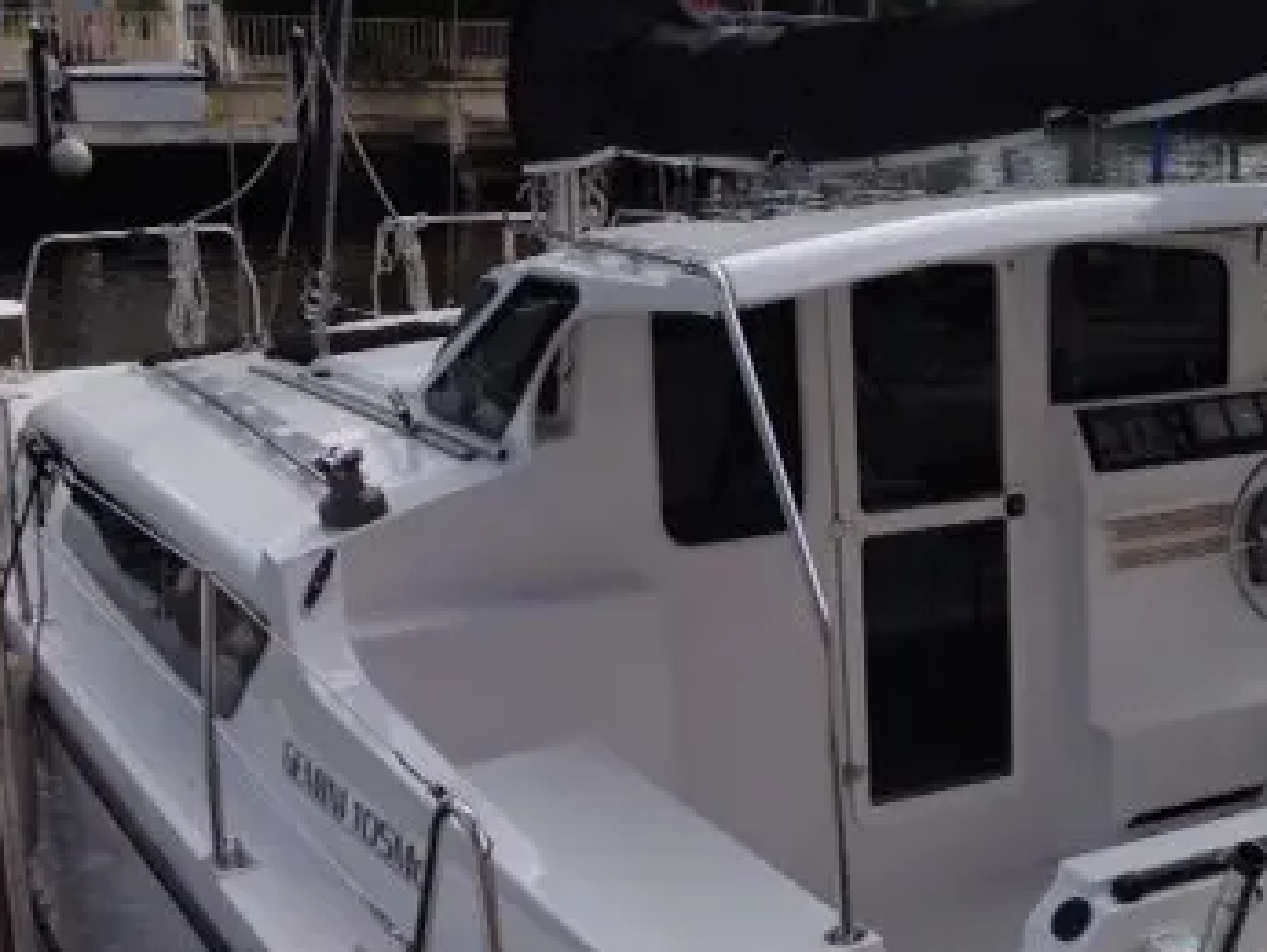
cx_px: 1146
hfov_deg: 30.3
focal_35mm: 61
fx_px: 2234
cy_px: 509
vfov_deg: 24.1
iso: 50
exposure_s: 1/1595
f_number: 2.4
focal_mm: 4.12
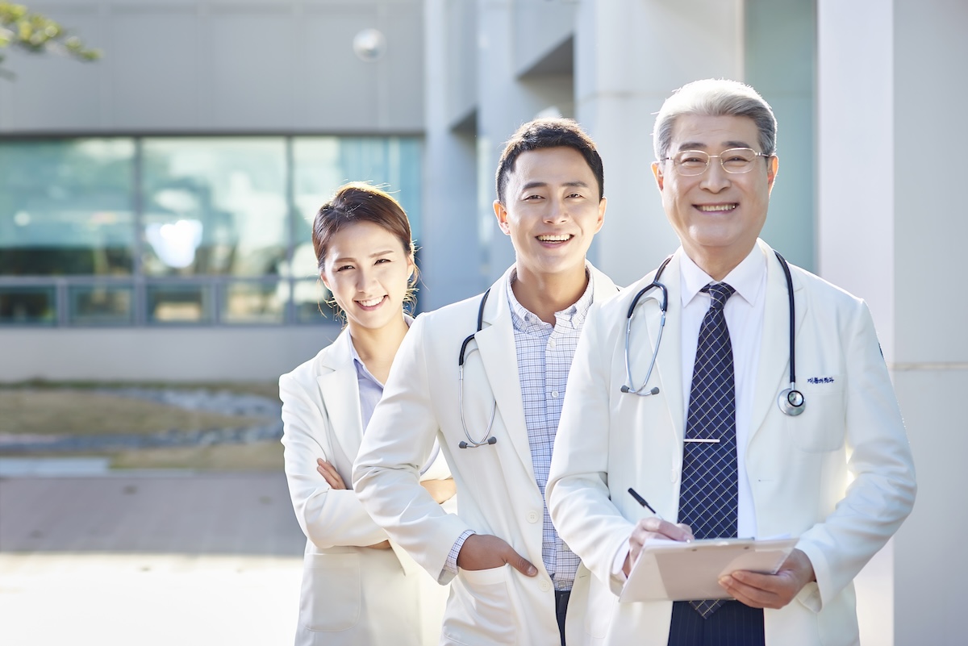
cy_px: 323
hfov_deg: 23.9
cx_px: 484
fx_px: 2286
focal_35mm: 85
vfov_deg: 16.1
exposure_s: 1/200
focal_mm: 85
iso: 100
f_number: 4
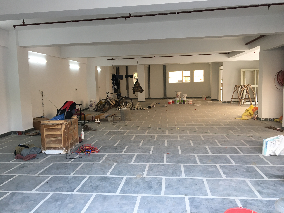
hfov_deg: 61.7
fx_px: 238
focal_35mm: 29
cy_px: 106
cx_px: 142
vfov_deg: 48.2
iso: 25
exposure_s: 1/33
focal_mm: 4.15
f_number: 2.2
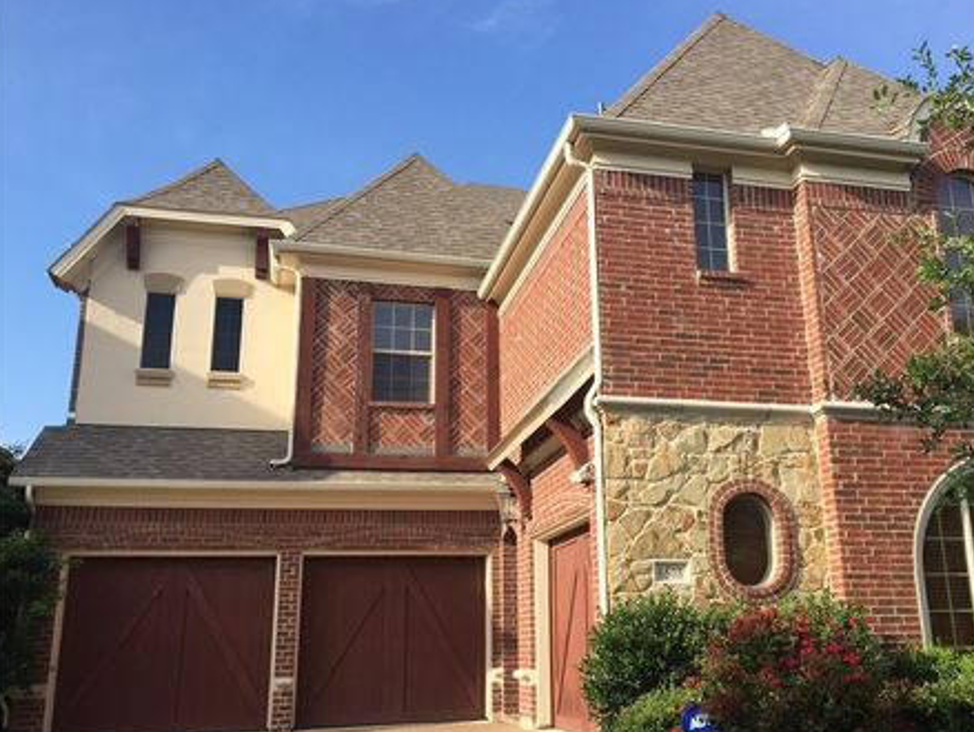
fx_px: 929
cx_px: 546
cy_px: 394
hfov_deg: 55.2
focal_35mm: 33
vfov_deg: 43.0
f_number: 2.2
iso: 32
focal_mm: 4.15
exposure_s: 1/1041
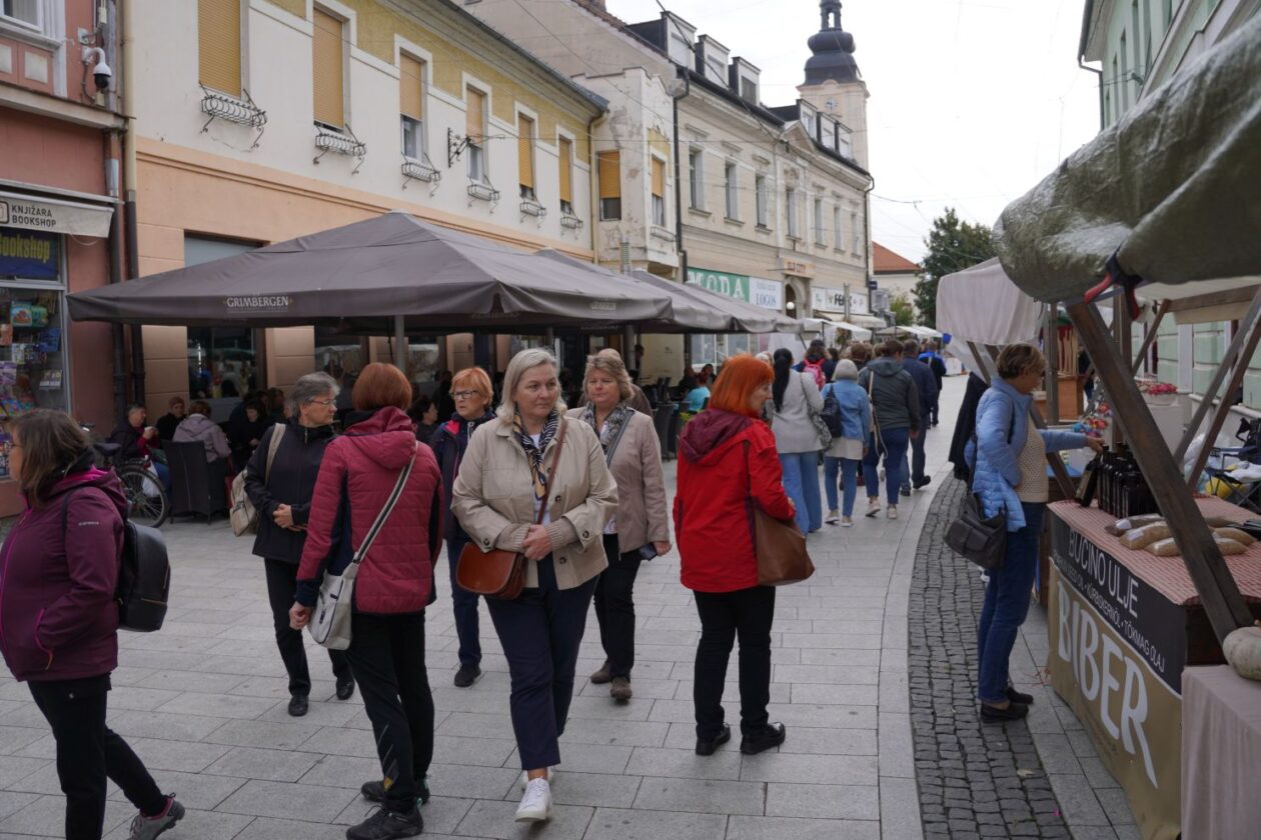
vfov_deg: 44.8
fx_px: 1019
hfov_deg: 63.5
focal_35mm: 29
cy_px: 420
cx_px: 630
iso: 100
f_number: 3.2
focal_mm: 19.4
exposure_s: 1/400
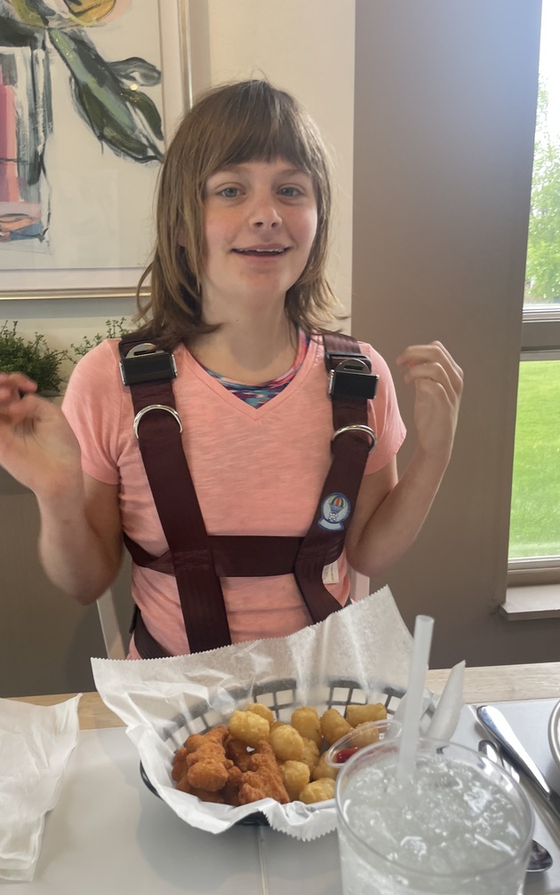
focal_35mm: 28
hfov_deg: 44.5
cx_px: 263
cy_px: 451
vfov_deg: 66.5
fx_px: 684
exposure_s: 1/120
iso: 100
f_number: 1.6
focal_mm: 4.2
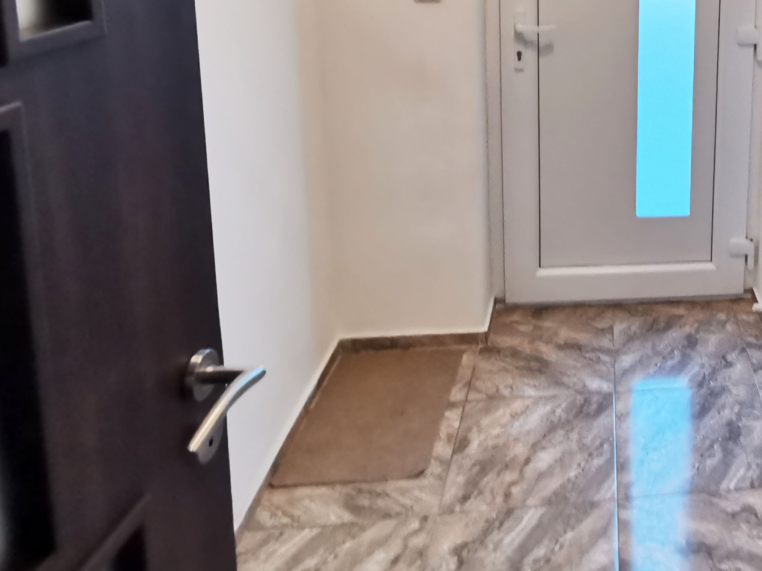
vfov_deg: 34.1
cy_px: 21
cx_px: 732
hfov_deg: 42.4
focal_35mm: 39
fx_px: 858
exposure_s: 1/50
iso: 200
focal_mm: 2.23
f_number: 2.2
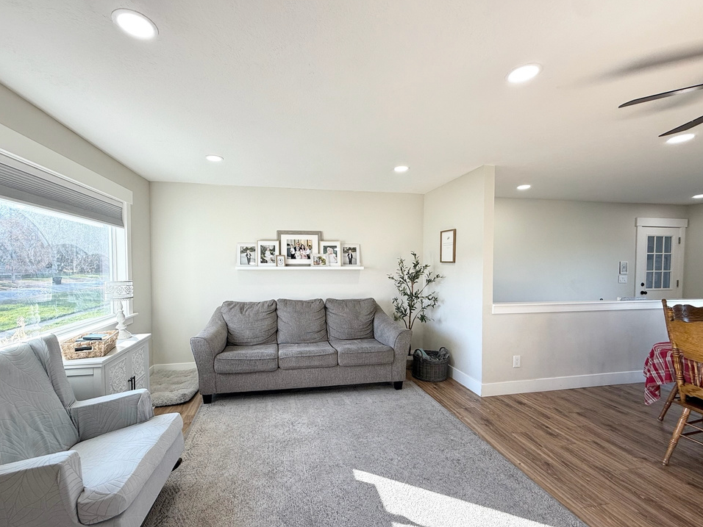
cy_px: 277
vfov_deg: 81.7
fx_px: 305
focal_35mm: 15
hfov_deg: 98.0
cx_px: 329
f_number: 2.2
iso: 50
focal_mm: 2.22
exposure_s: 1/120
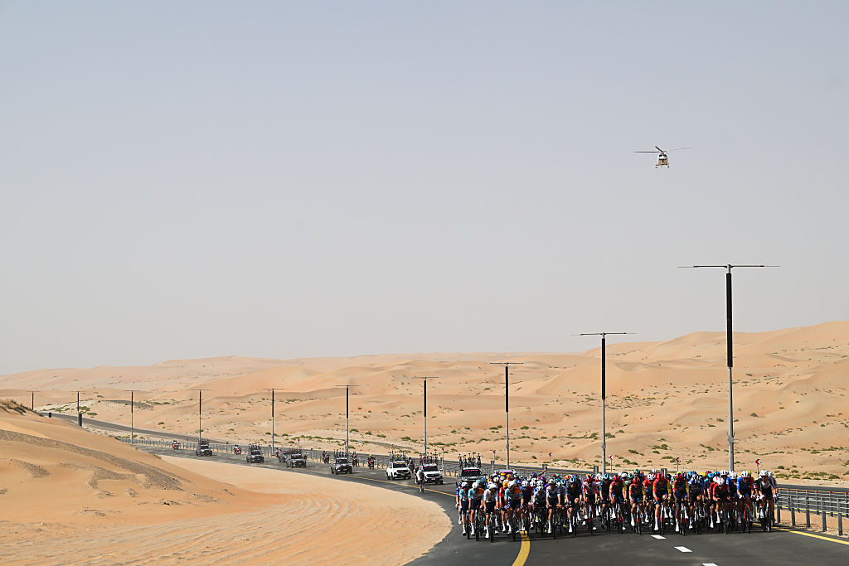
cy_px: 283
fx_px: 1887
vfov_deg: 17.1
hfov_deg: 25.4
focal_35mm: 80
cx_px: 424
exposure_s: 1/2500
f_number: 6.3
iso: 250
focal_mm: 80
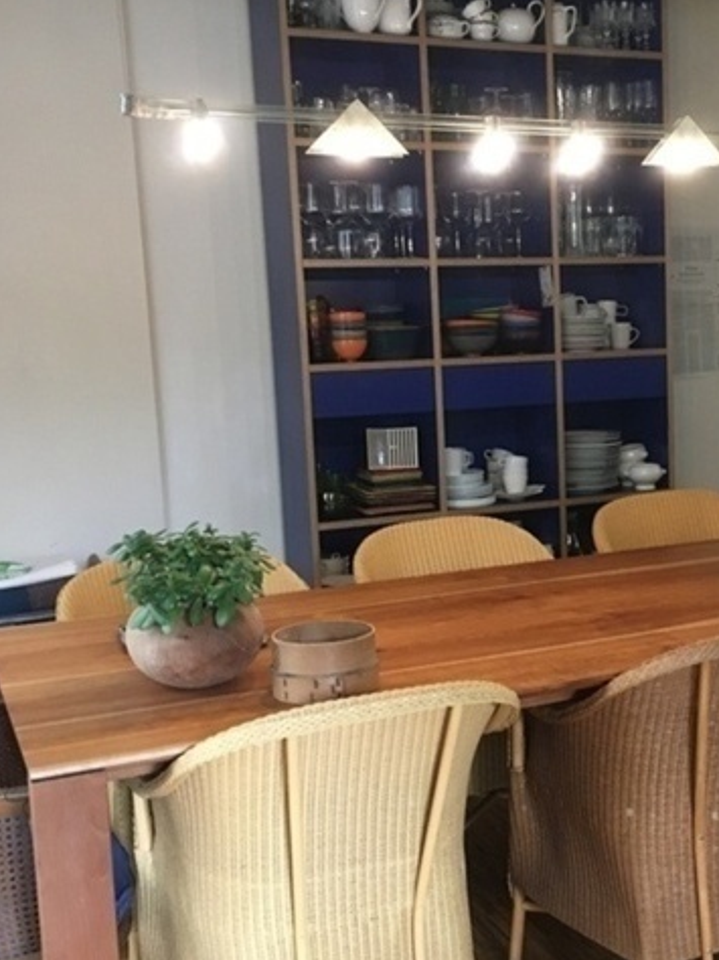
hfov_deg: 30.1
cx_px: 575
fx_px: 1303
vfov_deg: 40.4
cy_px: 510
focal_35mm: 47
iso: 160
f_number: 2.2
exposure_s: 1/33
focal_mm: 4.15
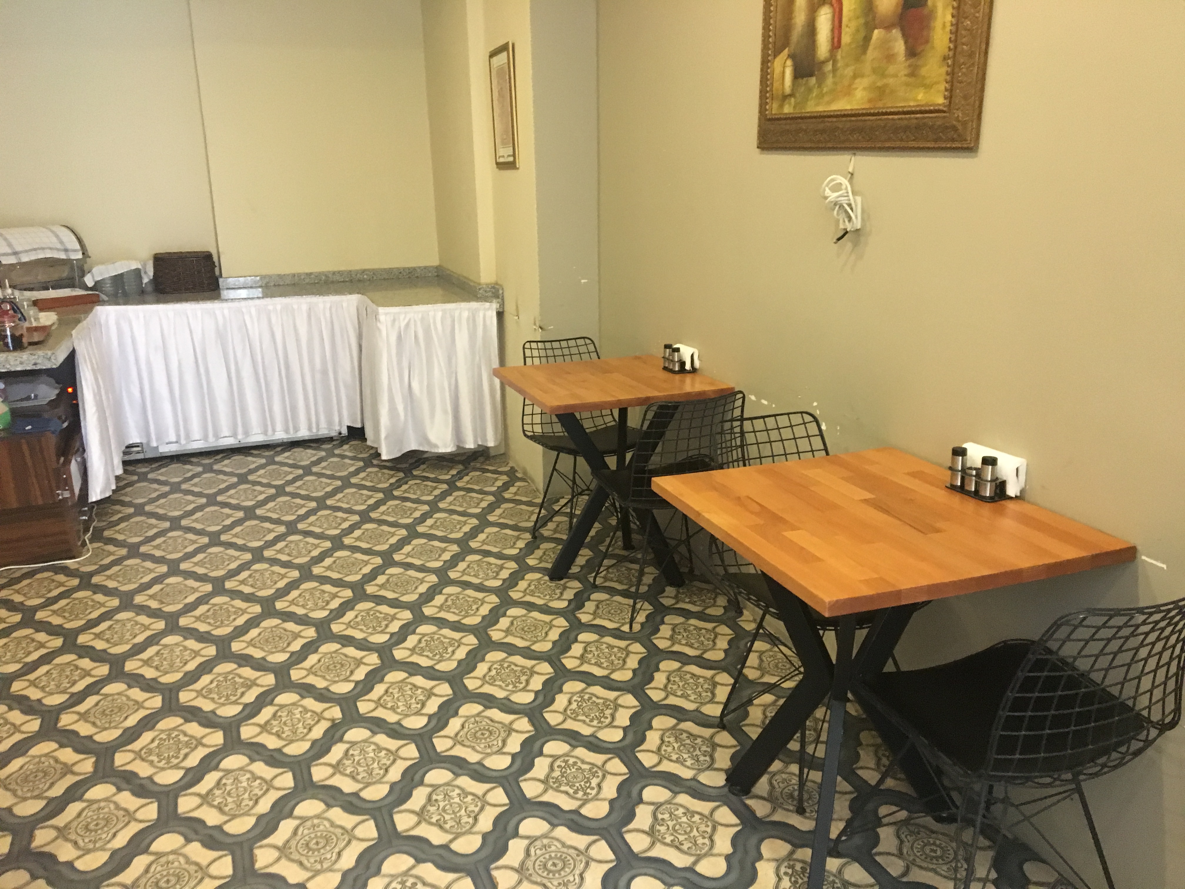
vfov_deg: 48.2
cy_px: 444
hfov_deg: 61.7
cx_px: 592
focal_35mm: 29
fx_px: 993
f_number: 2.2
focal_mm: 4.15
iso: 250
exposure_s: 1/17
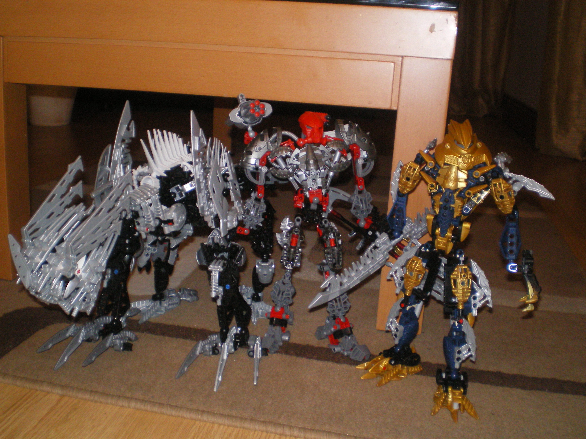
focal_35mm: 38
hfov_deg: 49.0
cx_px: 293
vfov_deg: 37.7
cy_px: 220
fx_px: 643
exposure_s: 1/30
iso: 400
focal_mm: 6.3
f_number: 3.1
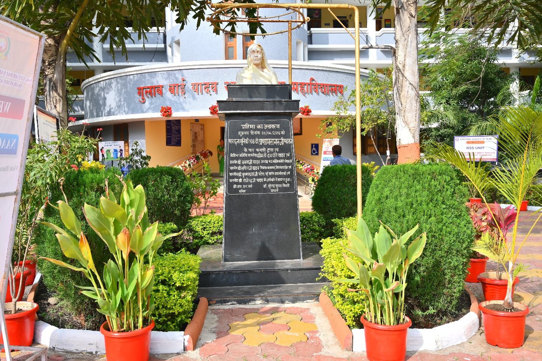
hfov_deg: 59.5
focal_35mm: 32
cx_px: 271
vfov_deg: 41.7
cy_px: 180
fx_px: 474
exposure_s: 1/400
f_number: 4
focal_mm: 31.5
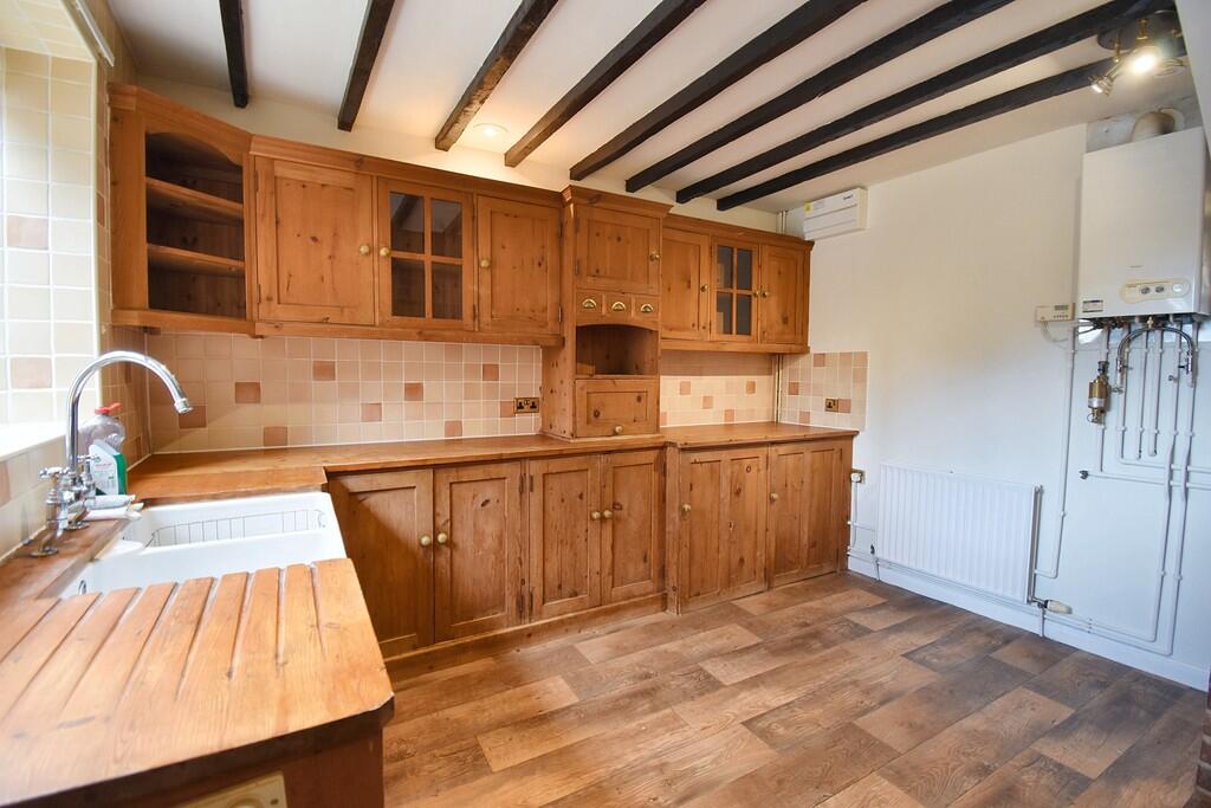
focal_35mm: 15
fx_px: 505
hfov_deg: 100.4
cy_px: 404
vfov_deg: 77.3
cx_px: 606
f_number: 4.5
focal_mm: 10
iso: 400
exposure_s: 1/15
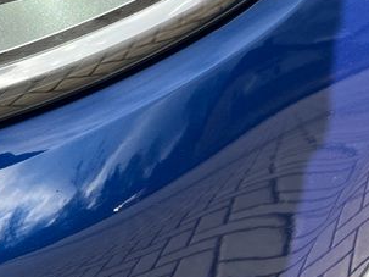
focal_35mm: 88
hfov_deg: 20.3
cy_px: -95
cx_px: -112
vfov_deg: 15.8
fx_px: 938
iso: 50
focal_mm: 5.1
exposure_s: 1/1279
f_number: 1.6
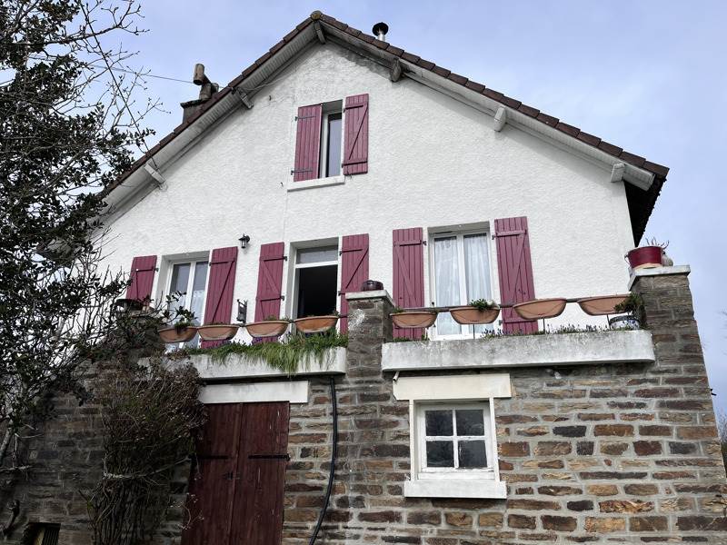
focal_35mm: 26
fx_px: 546
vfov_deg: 53.1
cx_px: 364
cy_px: 272
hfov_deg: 67.3
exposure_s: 1/4484
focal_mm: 5.1
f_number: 1.6
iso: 50
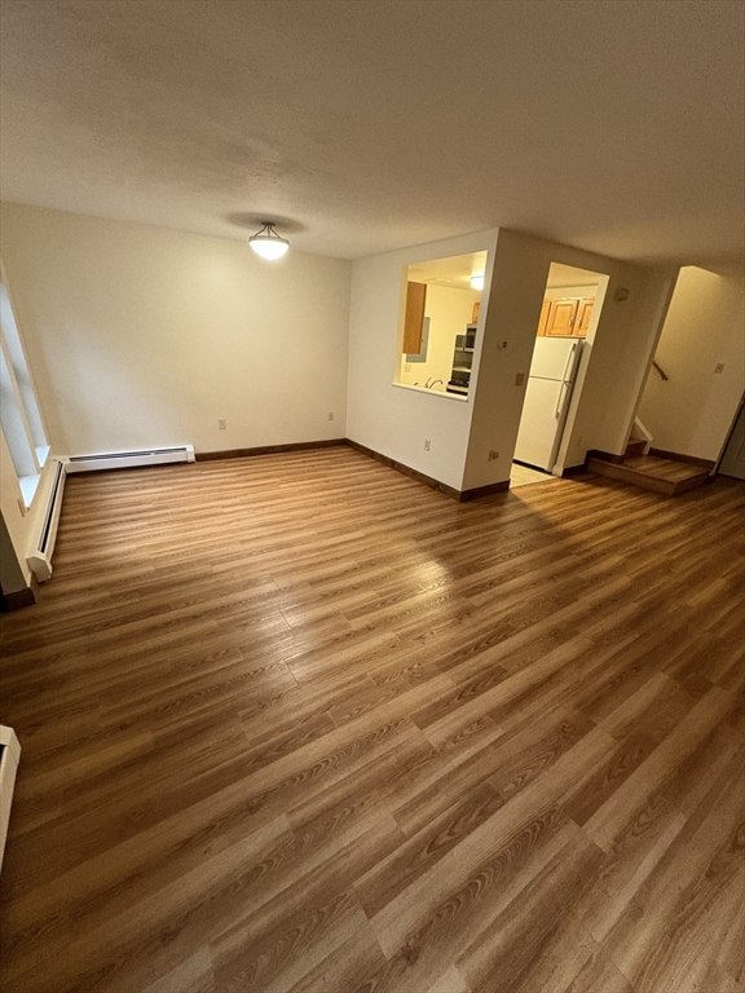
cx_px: 372
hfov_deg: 85.7
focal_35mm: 14
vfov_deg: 102.1
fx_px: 402
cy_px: 496
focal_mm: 2.22
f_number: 2.2
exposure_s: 1/60
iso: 640
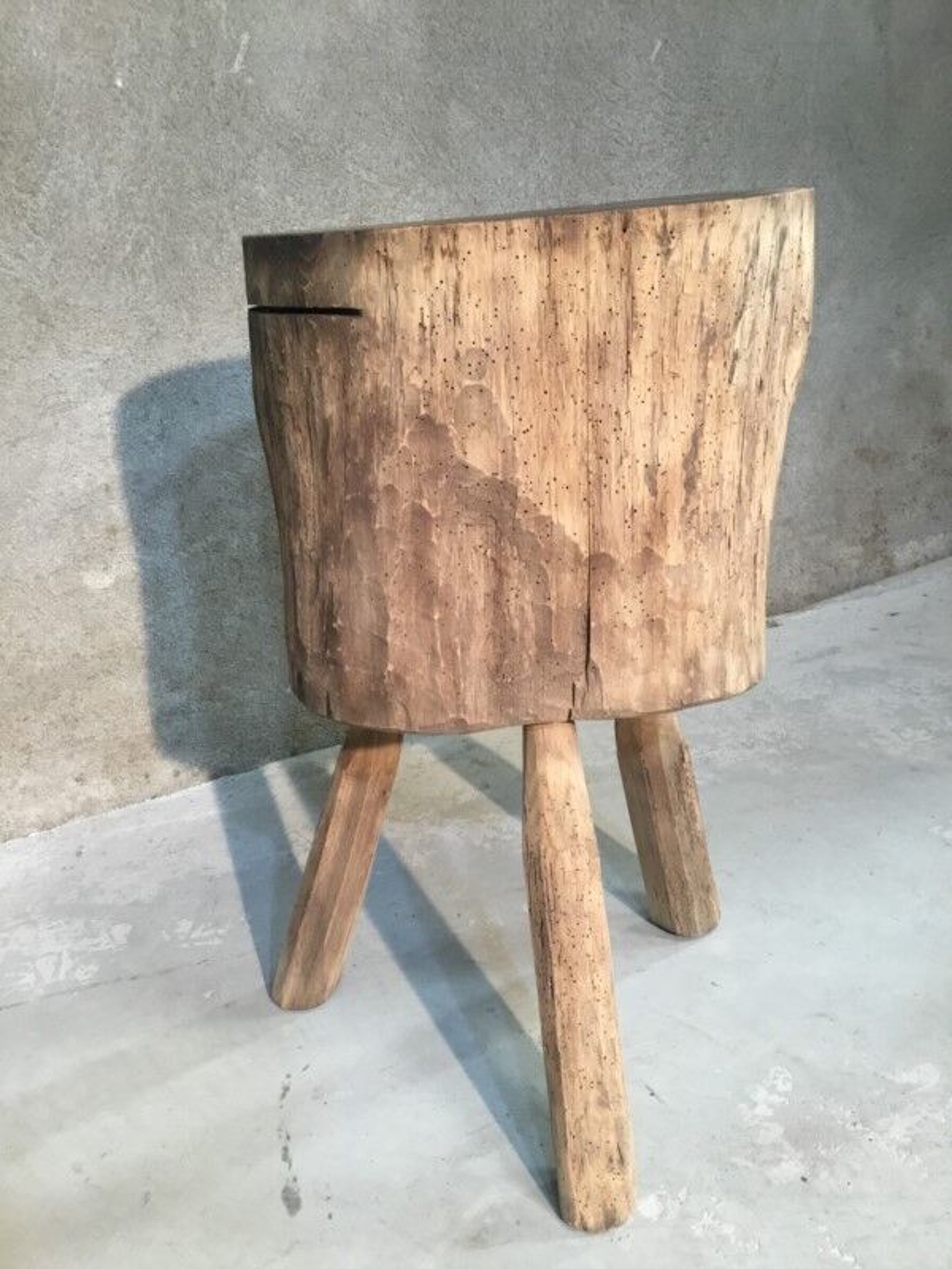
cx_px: 476
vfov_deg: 58.4
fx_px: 1137
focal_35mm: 31
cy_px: 634
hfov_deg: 45.4
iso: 125
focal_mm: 3.3
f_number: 2.4
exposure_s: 1/33
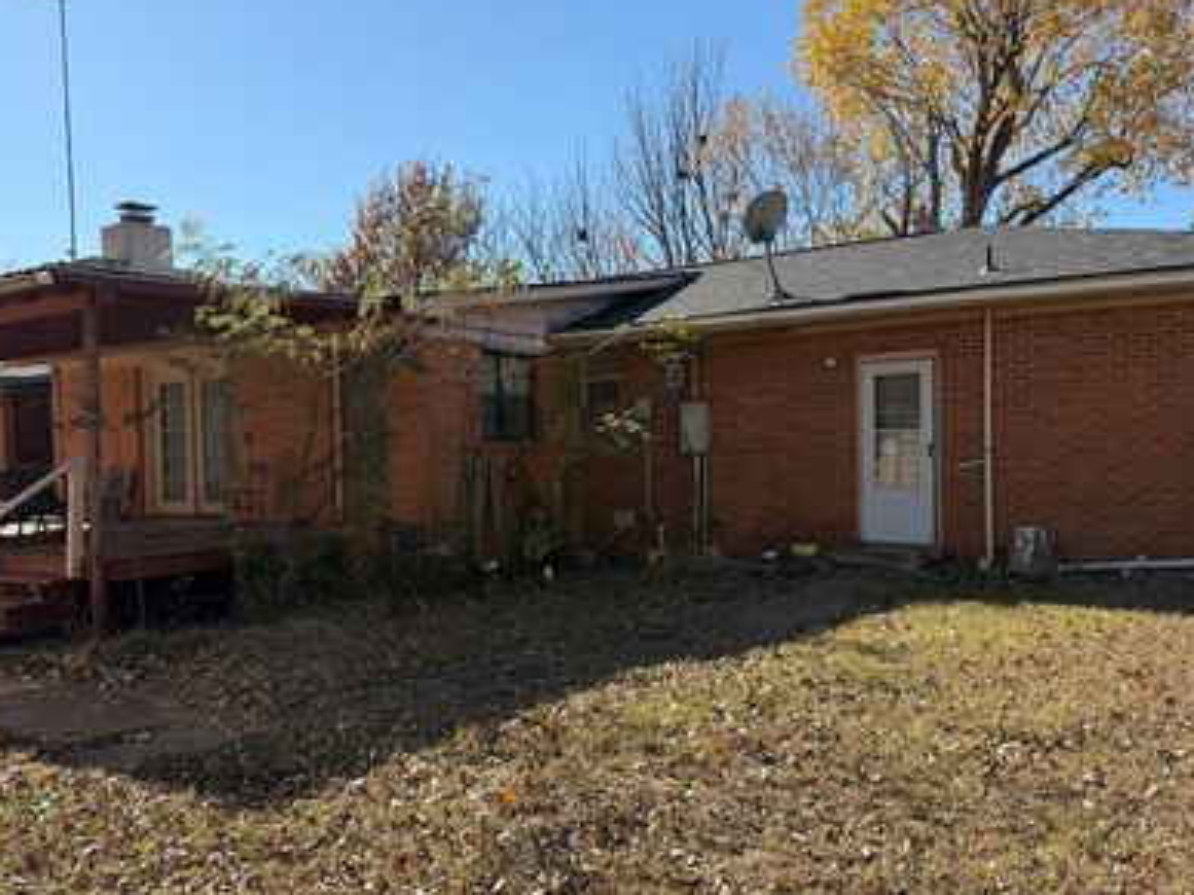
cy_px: 492
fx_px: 1069
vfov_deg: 45.4
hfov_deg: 58.4
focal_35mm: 31
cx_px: 595
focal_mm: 6.76
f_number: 1.78
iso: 100
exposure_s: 1/3279
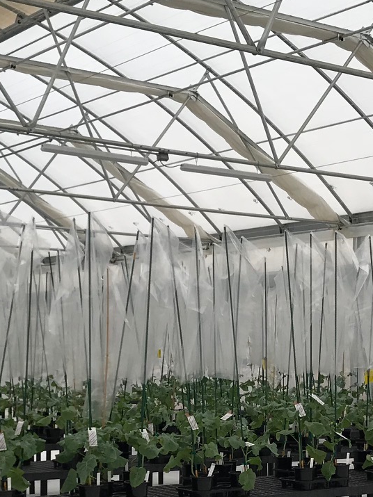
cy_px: 421
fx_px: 1135
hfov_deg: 18.6
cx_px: 240
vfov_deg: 24.2
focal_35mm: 79
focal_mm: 3.99
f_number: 1.8
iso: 20
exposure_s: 1/1473
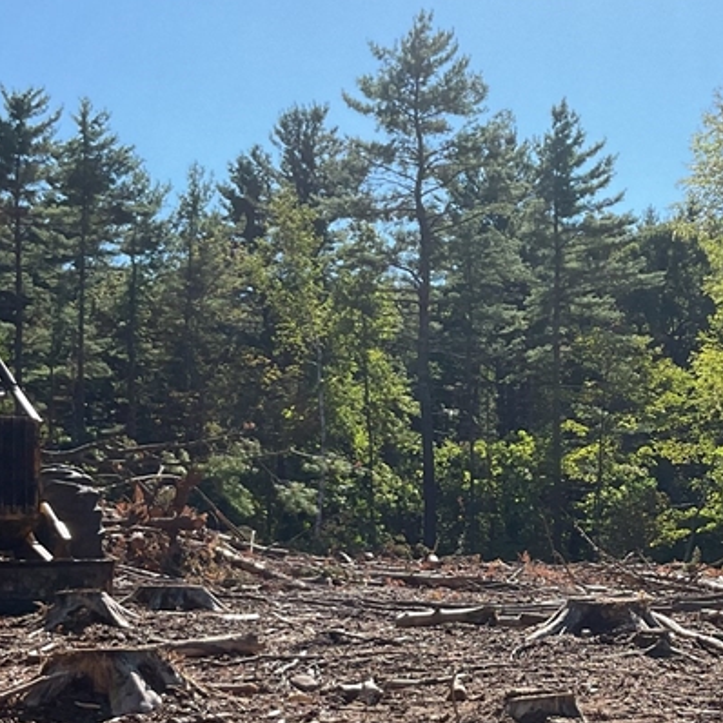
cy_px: 569
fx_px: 1560
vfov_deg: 25.7
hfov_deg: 25.8
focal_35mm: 66
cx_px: 529
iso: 16
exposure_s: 1/1377
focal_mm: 3
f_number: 1.8
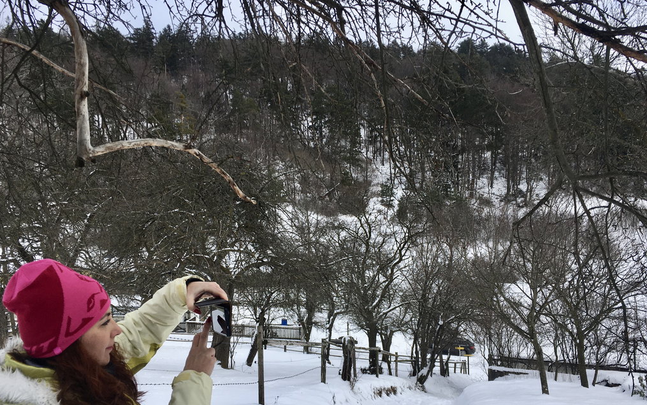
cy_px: 232
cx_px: 321
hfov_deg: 61.2
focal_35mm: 31
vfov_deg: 40.5
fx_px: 547
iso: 25
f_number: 2.2
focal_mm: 4.15
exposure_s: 1/894
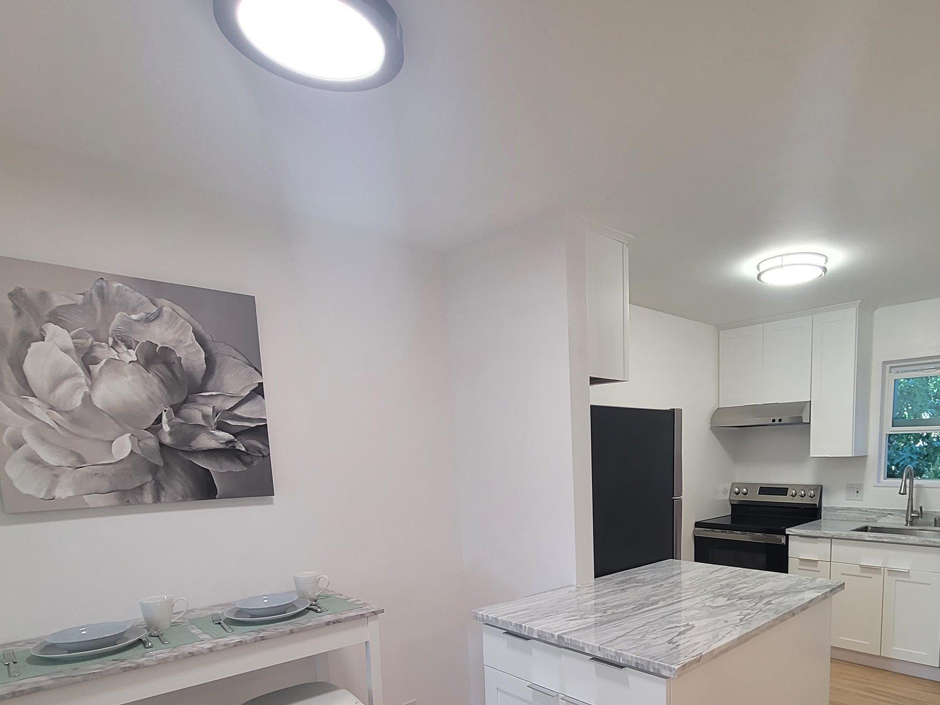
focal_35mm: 20
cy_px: 529
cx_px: 595
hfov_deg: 80.0
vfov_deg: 62.2
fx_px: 543
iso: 125
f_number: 2.2
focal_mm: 2.2
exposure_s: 1/60
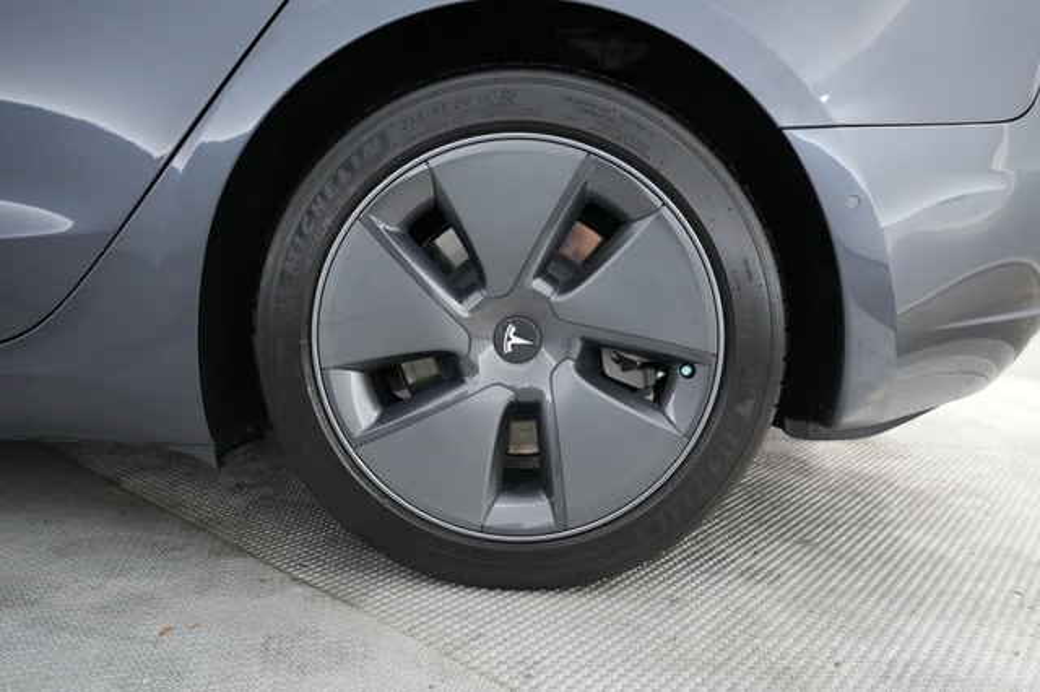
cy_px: 346
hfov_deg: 69.4
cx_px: 520
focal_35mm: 26
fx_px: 751
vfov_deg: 49.5
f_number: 2.8
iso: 5000
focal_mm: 26
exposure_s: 1/160
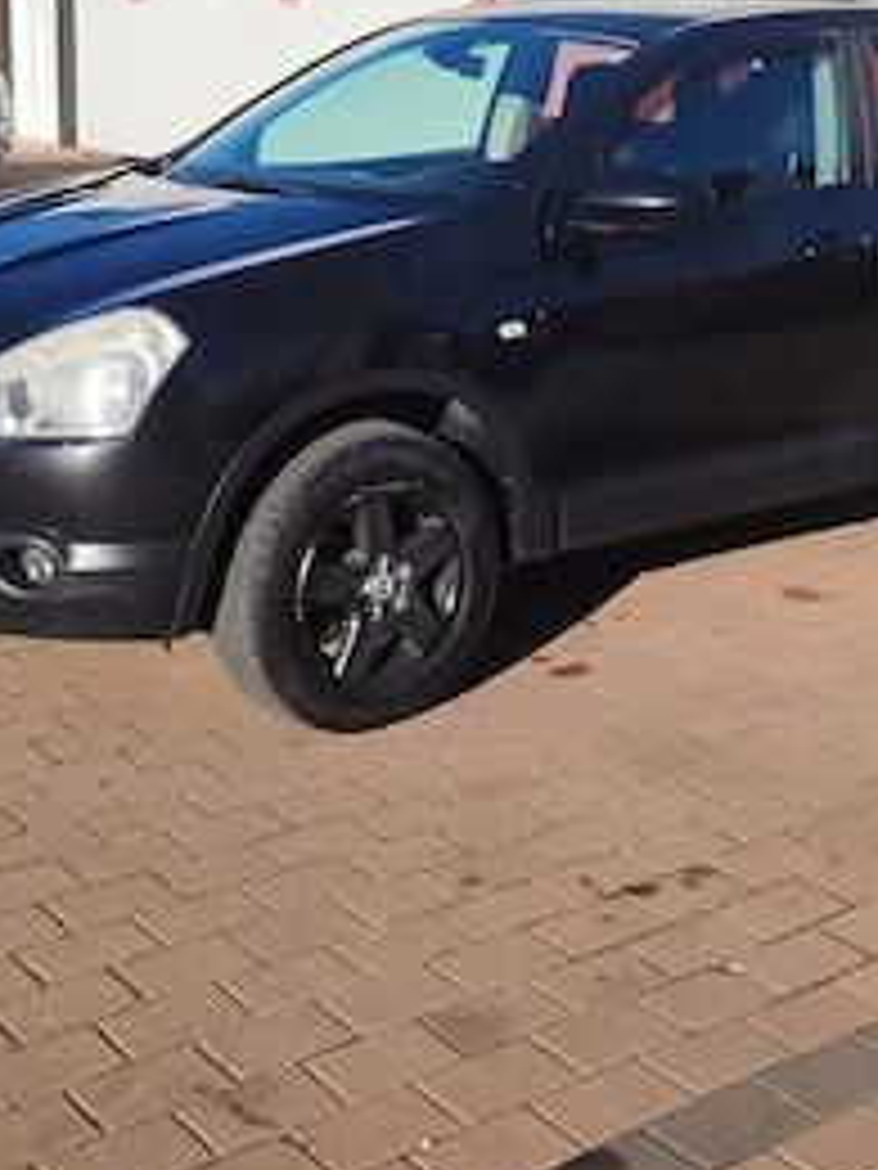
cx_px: 486
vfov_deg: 33.5
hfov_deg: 25.6
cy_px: 405
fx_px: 1928
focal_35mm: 57
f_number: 1.75
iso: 100
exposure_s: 1/1442
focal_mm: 5.25
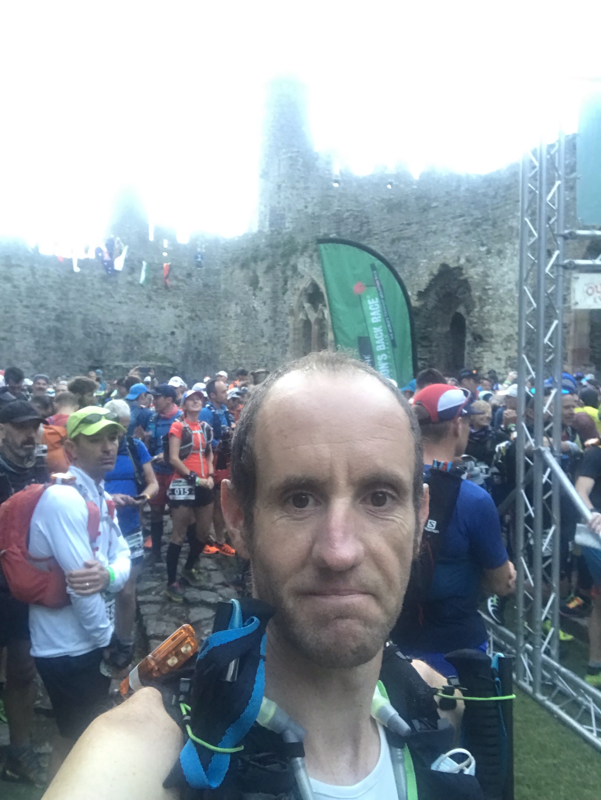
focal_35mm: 32
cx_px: 300
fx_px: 740
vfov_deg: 56.8
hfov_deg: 44.2
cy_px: 400
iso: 100
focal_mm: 2.87
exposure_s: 1/33
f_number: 2.2
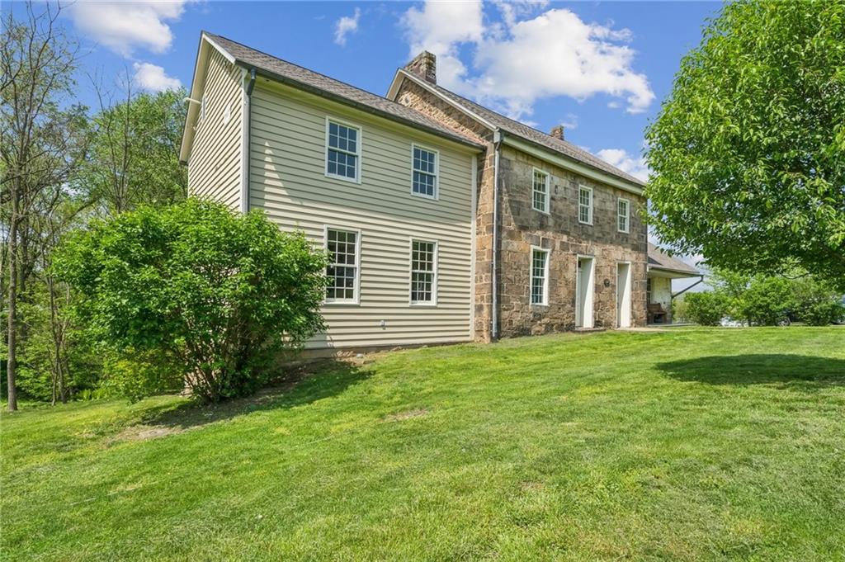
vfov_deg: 70.3
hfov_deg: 93.3
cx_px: 422
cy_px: 281
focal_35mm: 17
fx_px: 399
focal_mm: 17
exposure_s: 1/50
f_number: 11
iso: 50
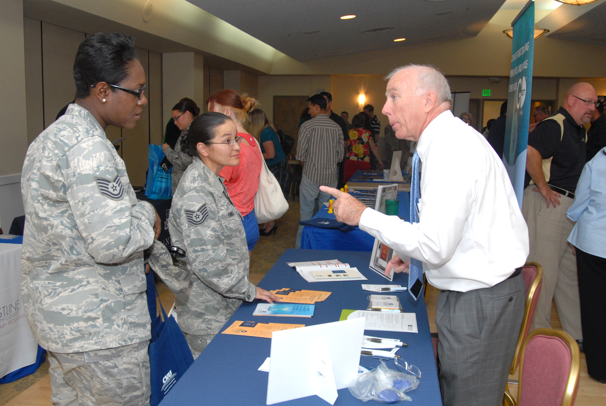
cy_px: 203
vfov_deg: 37.0
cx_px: 303
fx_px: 607
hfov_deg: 53.1
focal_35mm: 36
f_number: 6.3
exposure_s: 1/60
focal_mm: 24
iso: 640
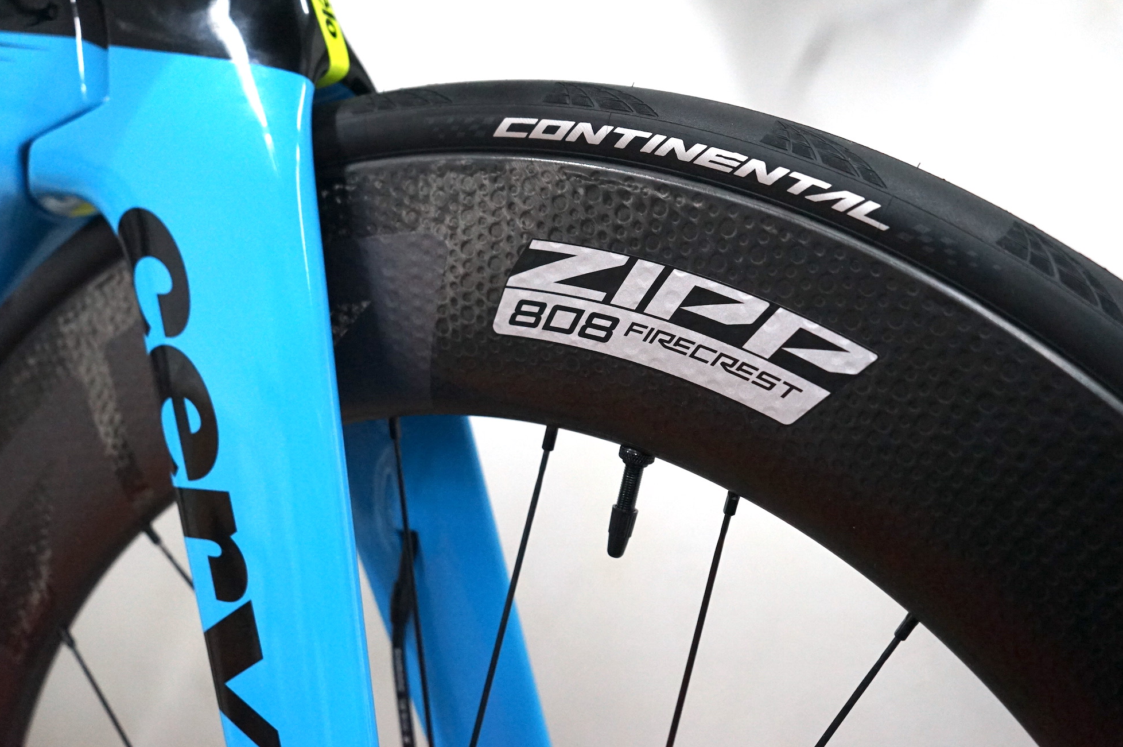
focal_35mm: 44
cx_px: 586
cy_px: 363
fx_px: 1371
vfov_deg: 30.5
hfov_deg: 44.5
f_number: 4.5
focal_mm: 41
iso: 3200
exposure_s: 1/160
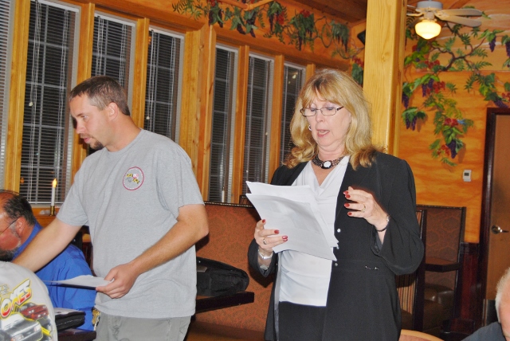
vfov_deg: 20.2
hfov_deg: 29.8
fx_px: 957
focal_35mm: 68
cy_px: 170
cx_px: 255
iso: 200
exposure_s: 1/60
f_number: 5.3
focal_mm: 45
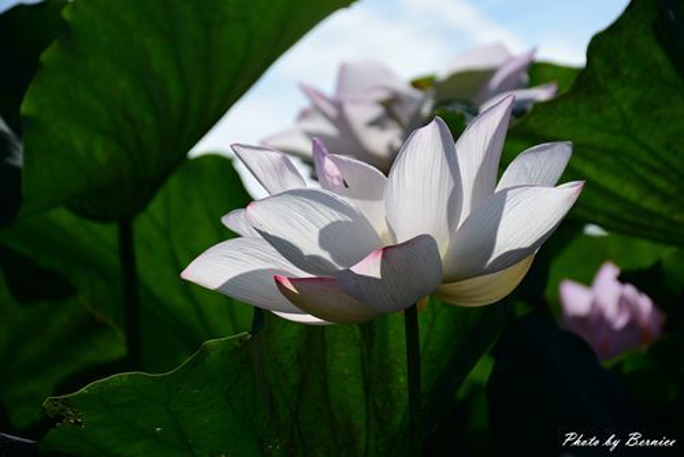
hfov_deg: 11.8
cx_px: 342
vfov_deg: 7.9
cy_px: 228
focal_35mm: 174
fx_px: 3308
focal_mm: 116
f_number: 5.6
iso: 100
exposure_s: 1/1000
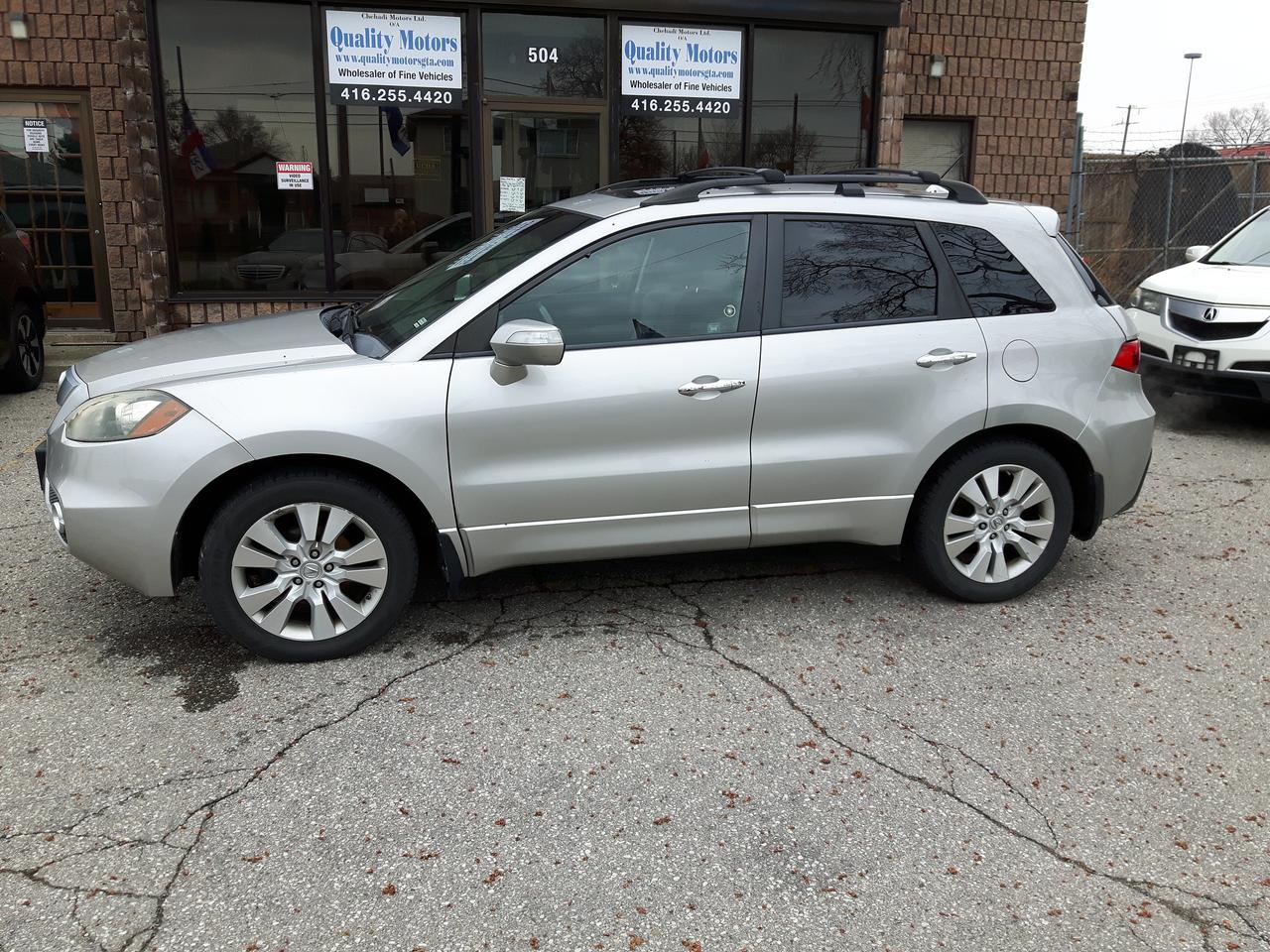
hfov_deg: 58.4
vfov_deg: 45.4
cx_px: 635
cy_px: 476
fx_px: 1137
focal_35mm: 31
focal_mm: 3.7
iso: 40
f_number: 1.9
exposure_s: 1/319
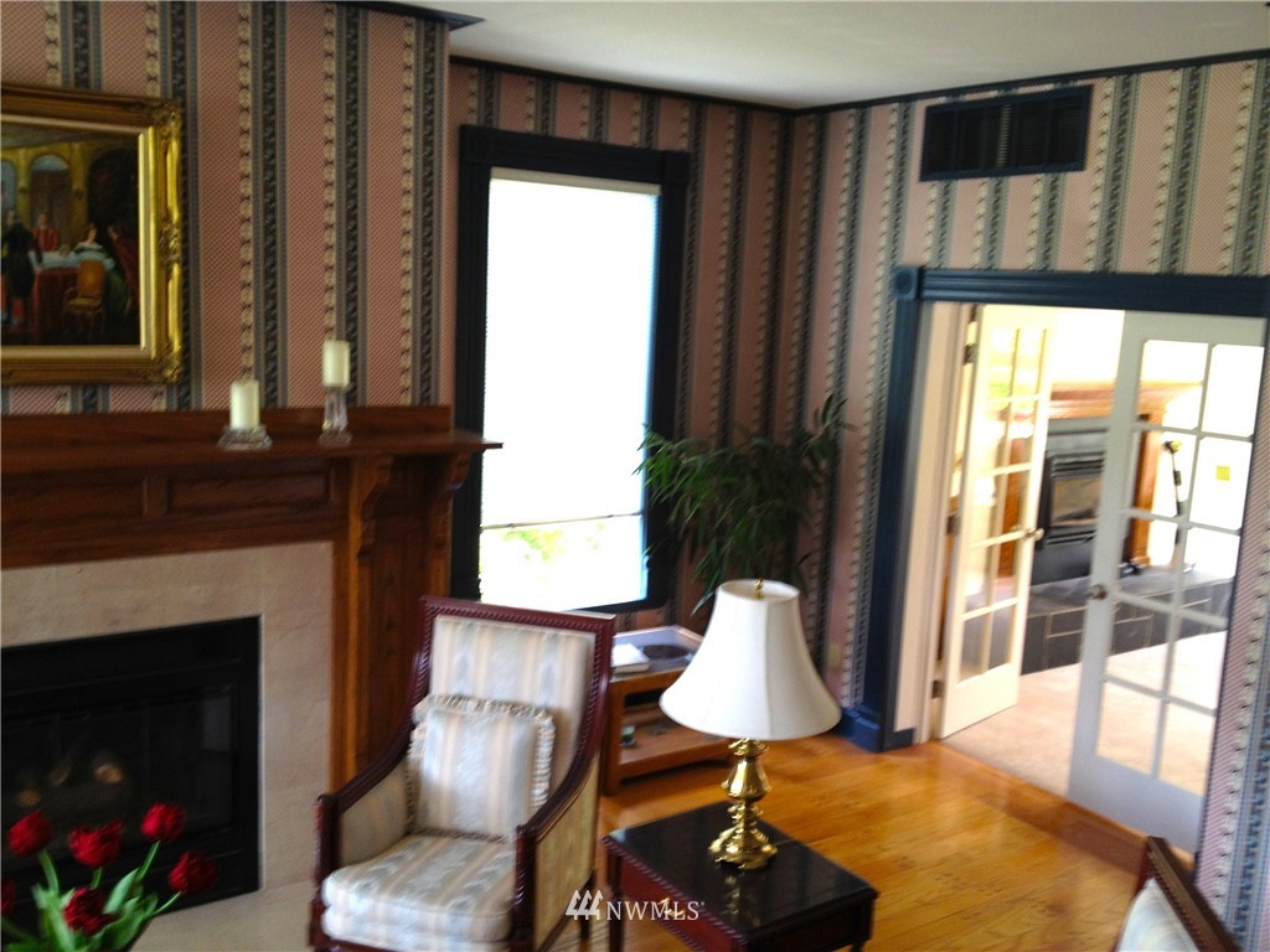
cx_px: 635
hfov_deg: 52.6
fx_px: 1284
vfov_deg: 40.7
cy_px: 476
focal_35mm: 35
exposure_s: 1/24
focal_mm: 4.28
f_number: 2.4
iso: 64
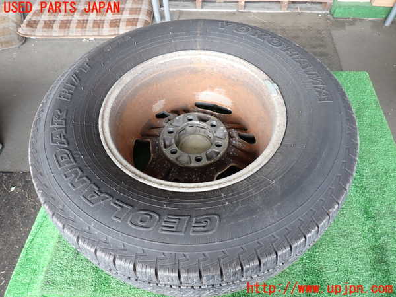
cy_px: 148
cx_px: 198
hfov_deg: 69.4
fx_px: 286
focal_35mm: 25
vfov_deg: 54.9
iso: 125
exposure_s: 1/60
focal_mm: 4.5
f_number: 2
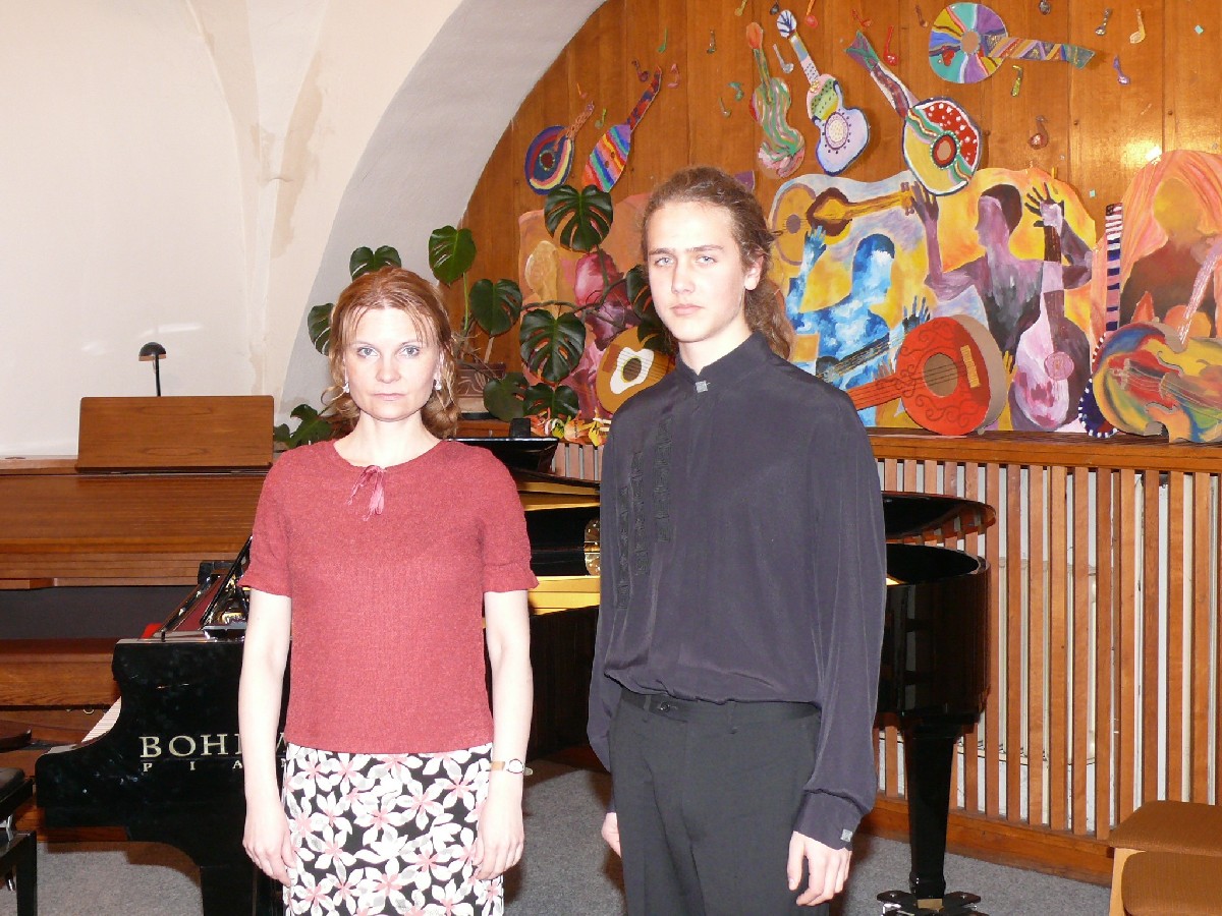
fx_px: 1942
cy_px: 458
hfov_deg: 34.9
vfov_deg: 26.6
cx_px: 611
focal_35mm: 55
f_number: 3.2
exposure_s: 1/30
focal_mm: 9.6
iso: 200
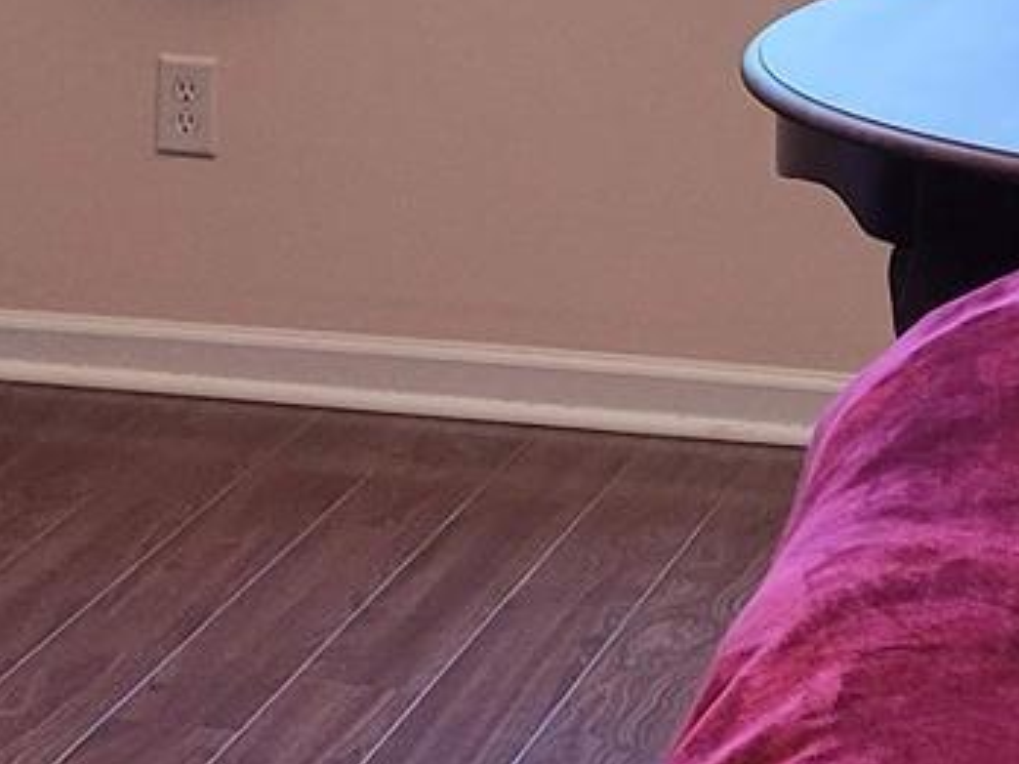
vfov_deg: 9.4
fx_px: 4504
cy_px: -354
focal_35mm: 153
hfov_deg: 12.9
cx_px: 463
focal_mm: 5.4
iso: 160
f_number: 1.8
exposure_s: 1/120
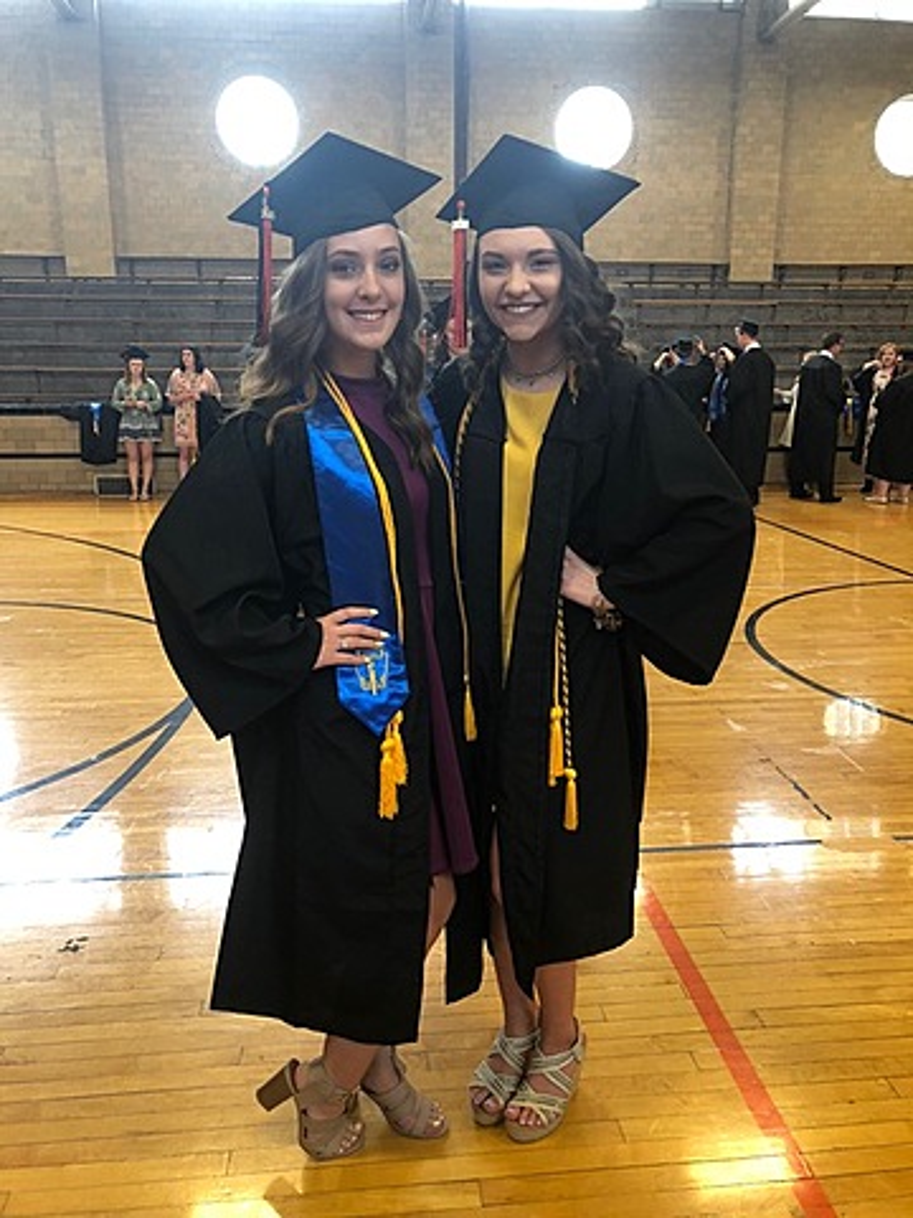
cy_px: 609
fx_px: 985
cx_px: 456
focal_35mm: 28
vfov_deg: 63.4
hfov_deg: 49.7
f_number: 1.8
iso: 32
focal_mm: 3.99
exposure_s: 1/24
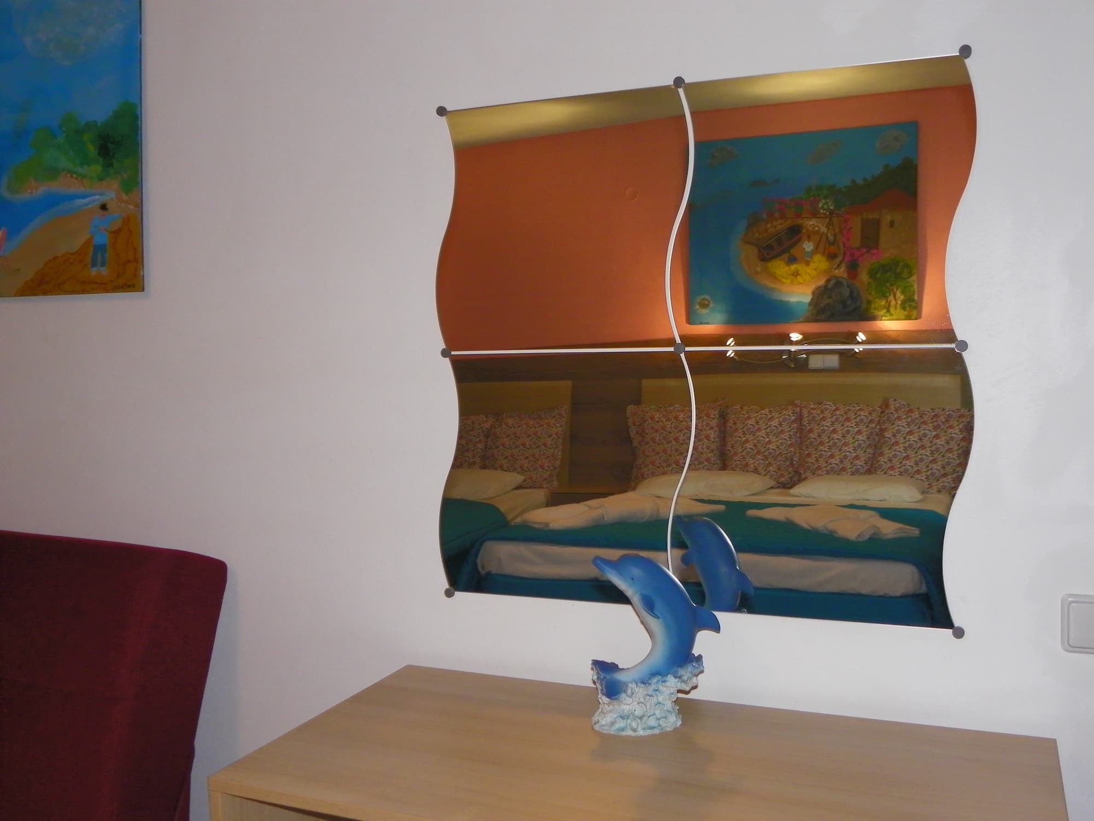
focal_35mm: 34
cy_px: 410
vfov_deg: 41.8
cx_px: 547
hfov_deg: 54.0
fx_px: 1075
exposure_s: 1/30
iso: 200
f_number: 3.2
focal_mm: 6.1
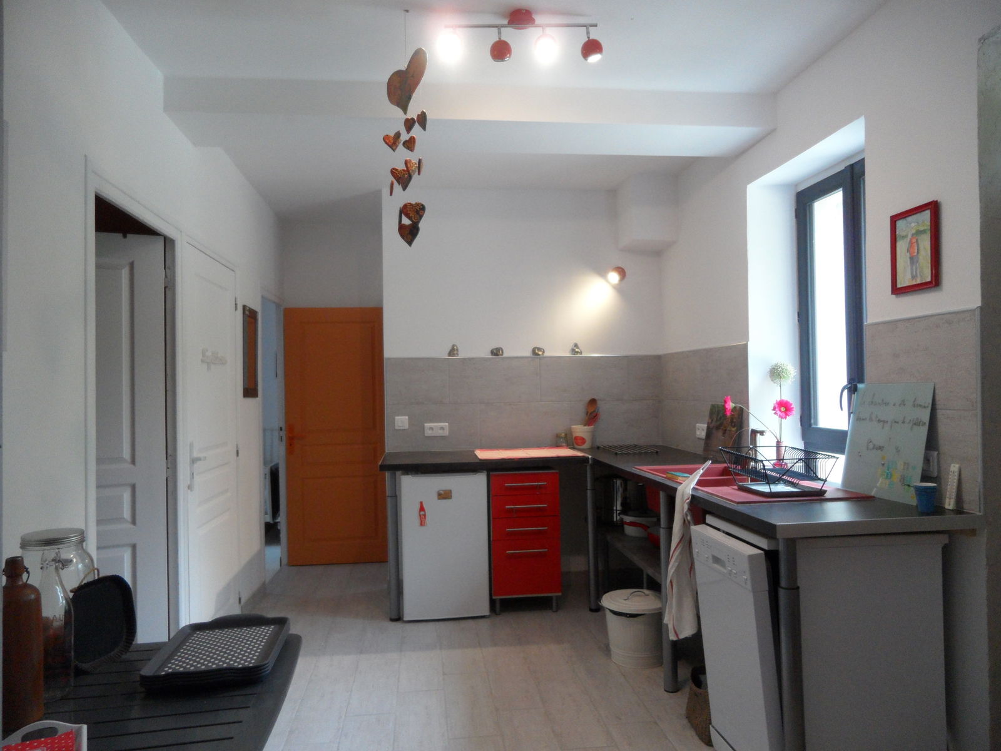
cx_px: 500
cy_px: 376
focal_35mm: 24
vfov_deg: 56.8
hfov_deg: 71.6
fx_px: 694
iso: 240
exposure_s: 1/30
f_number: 2.9
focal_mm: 4.1
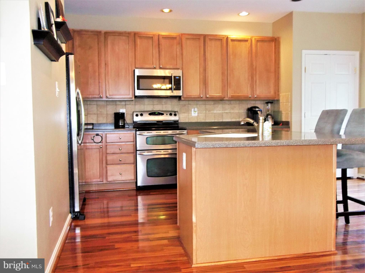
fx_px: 337
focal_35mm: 32
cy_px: 136
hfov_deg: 56.8
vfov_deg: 44.2
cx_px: 182
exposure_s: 1/30
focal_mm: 5.7
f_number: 2.9
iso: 320
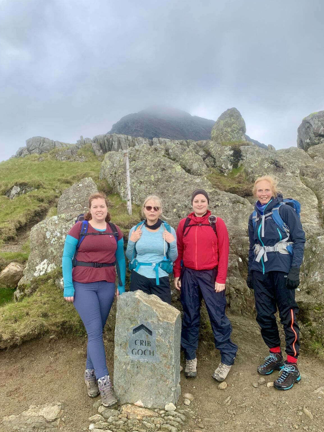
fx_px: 337
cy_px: 222
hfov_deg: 51.4
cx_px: 159
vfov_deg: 65.3
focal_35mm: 27
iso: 25
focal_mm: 4.25
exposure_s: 1/573
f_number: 1.8
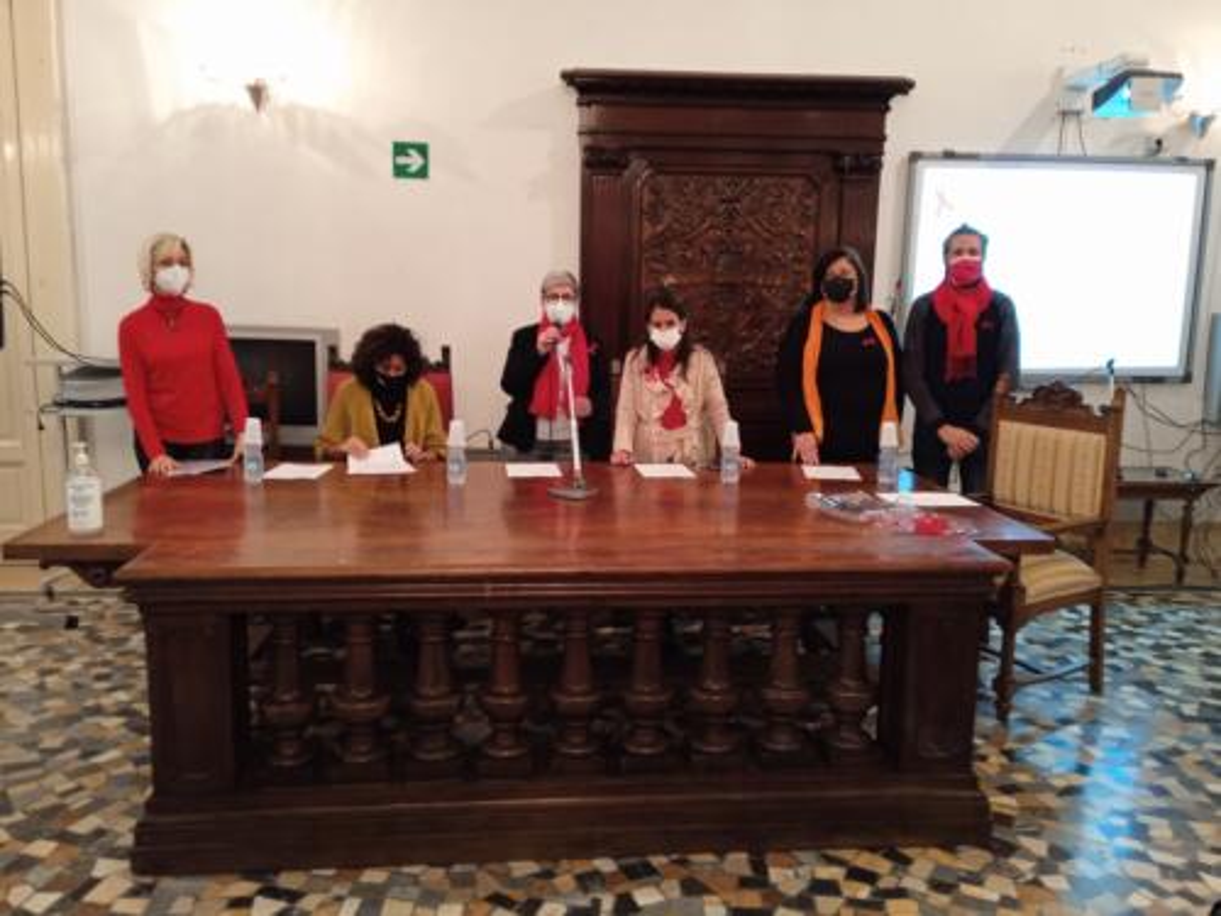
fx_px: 988
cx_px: 610
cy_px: 458
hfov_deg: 63.4
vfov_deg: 49.7
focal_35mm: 28
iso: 918
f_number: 2.2
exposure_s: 1/20
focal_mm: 3.43
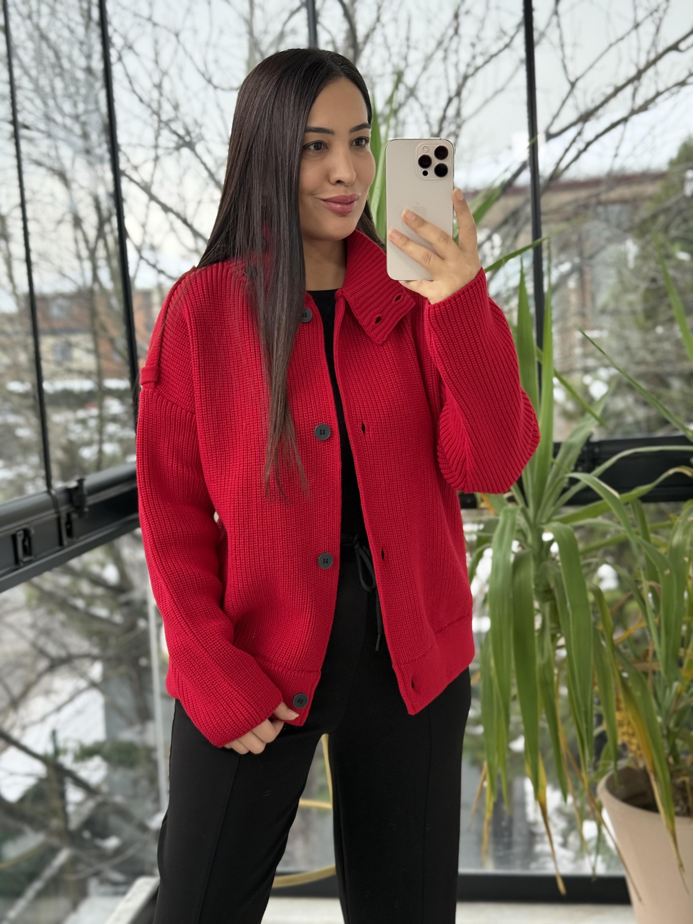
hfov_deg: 30.3
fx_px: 1281
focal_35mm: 48
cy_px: 462
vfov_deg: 39.7
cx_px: 346
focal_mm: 6.76
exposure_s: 1/242
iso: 100
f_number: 1.78
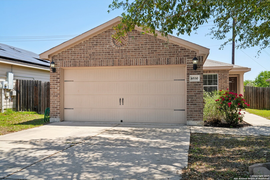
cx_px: 135
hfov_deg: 55.8
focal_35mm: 34
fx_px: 255
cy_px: 90
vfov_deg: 38.9
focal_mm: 34
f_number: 8
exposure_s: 1/125
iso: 200
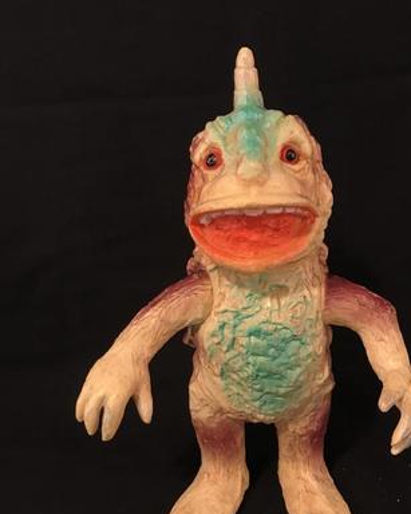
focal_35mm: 38
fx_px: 578
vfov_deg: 47.7
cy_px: 303
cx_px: 257
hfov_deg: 38.9
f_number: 1.8
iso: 40
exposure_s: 1/20
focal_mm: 4
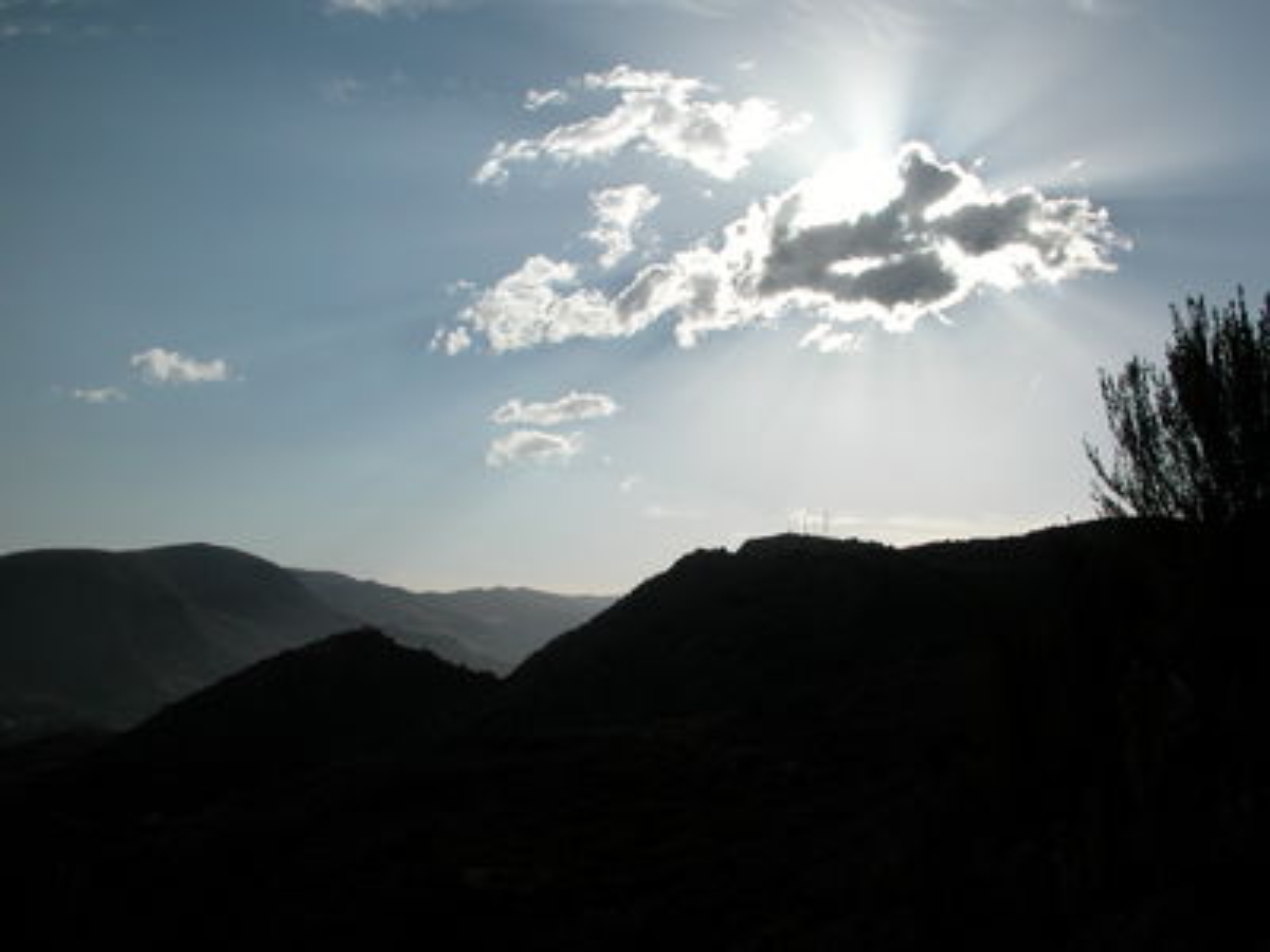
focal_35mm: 35
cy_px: 476
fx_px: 1284
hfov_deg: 52.6
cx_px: 635
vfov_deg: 40.7
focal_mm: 8.9
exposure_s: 1/847
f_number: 8
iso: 100
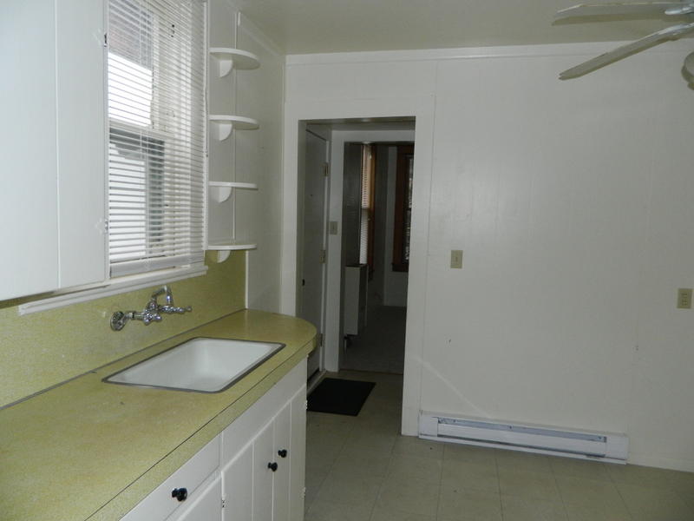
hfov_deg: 69.4
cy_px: 260
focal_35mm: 25
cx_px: 347
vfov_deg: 54.9
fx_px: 501
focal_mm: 4.5
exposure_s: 1/30
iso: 200
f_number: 3.1
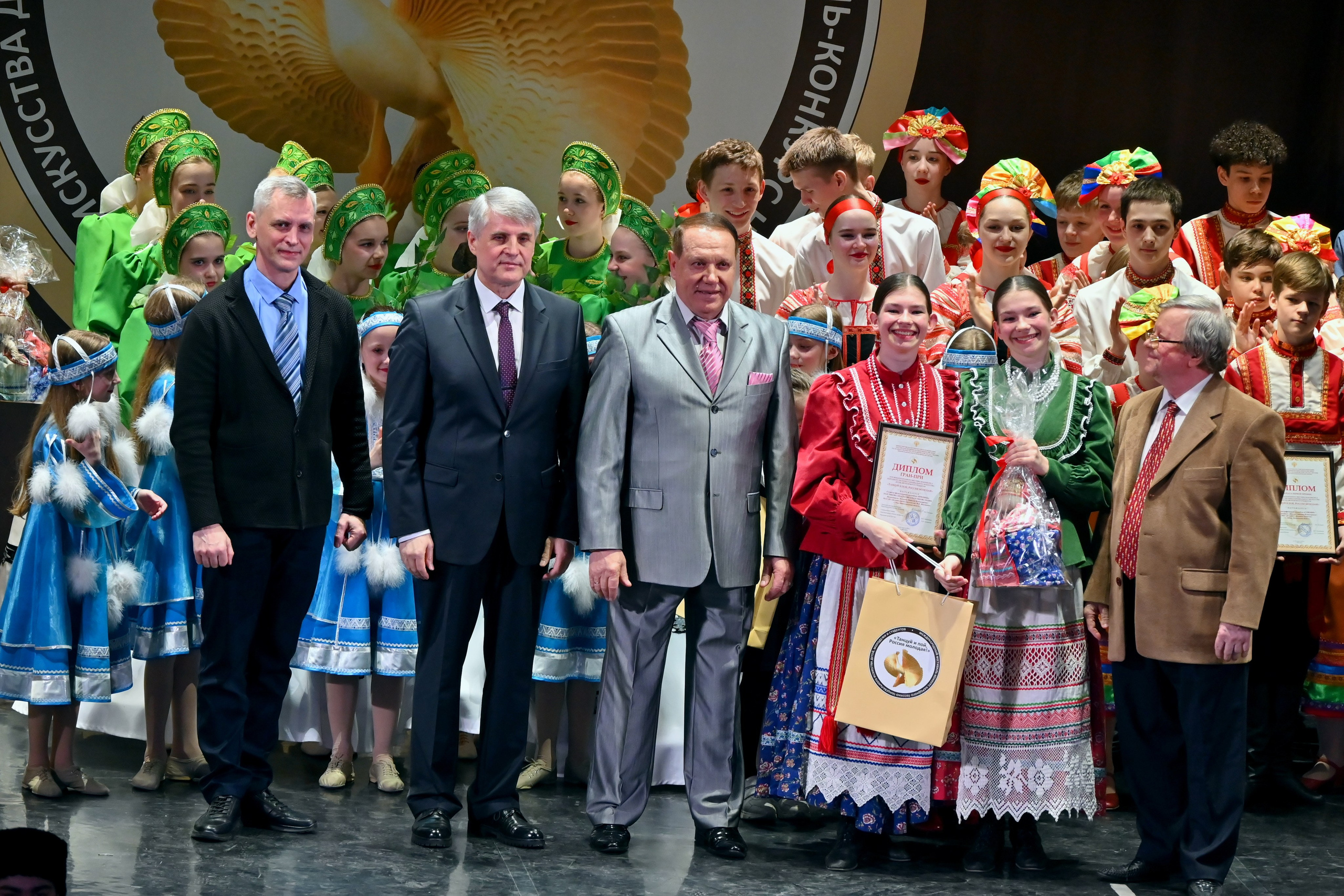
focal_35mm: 188
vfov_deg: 7.3
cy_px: 448
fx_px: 7000
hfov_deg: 11.0
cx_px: 672
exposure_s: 1/180
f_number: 5.6
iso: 800
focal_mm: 125
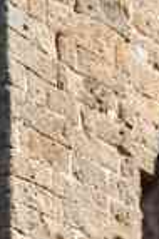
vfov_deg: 2.8
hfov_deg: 1.9
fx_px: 4881
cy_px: 405
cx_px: -49
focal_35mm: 735
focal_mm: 70
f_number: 6.3
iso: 200
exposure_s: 1/100
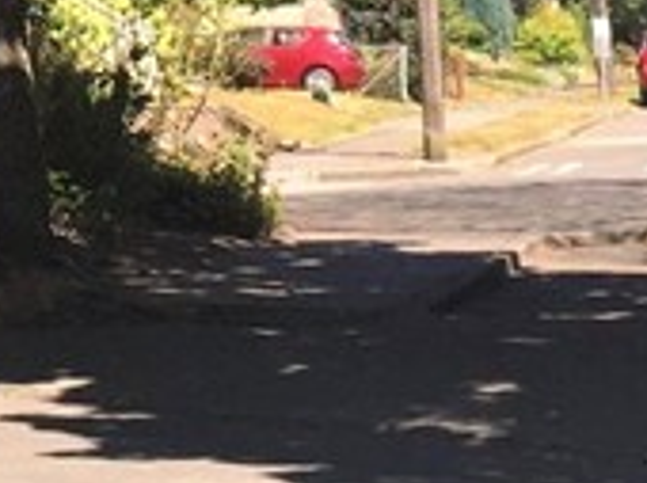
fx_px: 3266
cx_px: -240
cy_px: -620
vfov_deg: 7.9
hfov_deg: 11.0
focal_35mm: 175
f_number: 2.2
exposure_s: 1/1199
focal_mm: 4.15
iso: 32
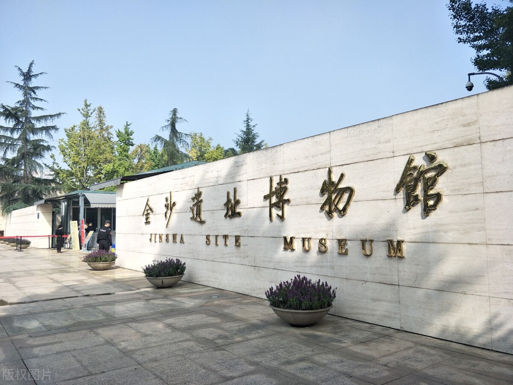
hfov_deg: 71.6
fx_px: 356
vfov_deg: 56.8
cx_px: 256
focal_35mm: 24
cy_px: 192
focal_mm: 4.1
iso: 33
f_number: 1.7
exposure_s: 1/928
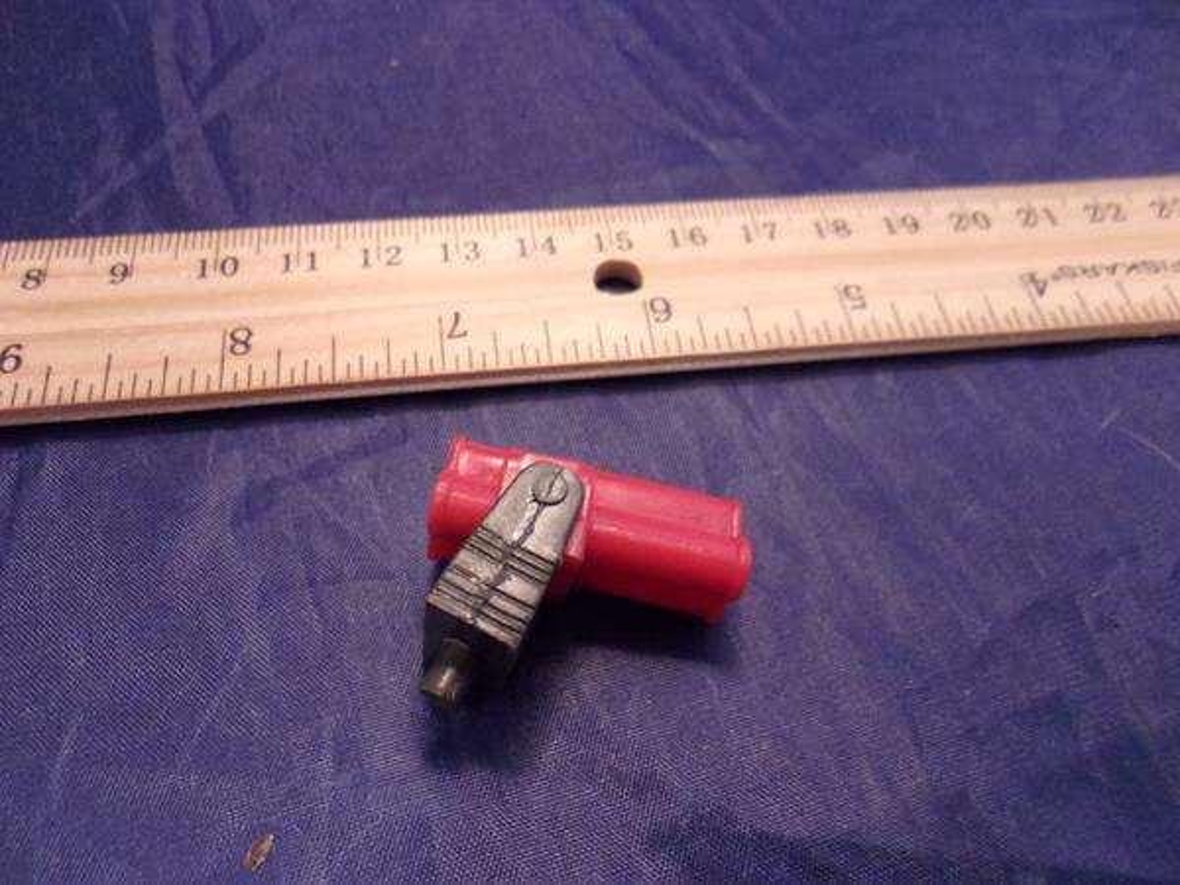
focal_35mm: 27
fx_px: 920
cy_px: 442
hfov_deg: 65.3
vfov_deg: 51.4
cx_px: 590
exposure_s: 1/23
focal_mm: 4.9
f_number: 3
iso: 400
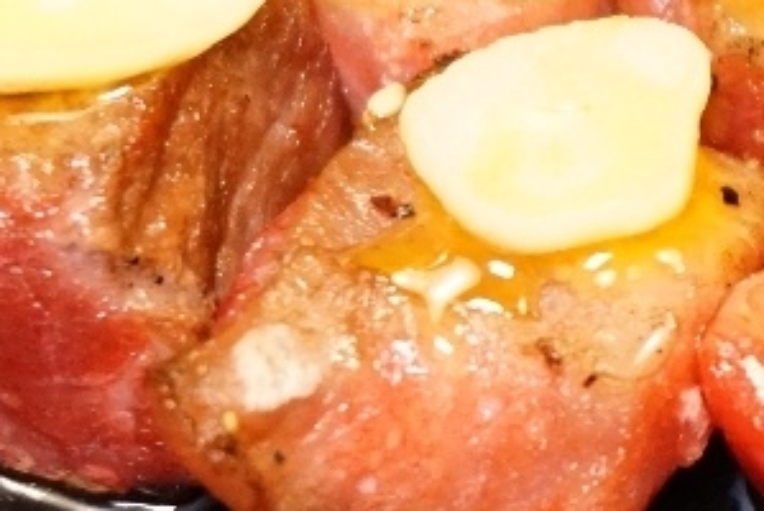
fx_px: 4142
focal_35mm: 195
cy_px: 88
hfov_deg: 10.4
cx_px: 792
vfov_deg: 7.0
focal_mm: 38
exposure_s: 1/50
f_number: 5.6
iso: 3200
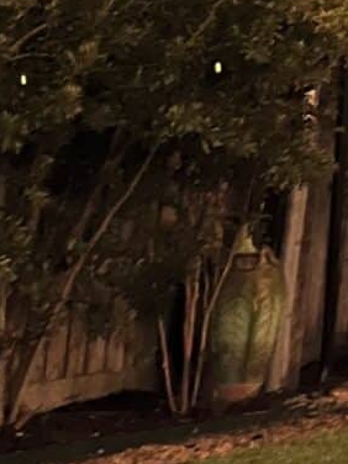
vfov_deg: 10.9
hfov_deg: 8.0
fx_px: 2373
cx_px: 727
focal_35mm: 177
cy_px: -152
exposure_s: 1/15
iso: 640
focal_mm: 5.7
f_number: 1.5
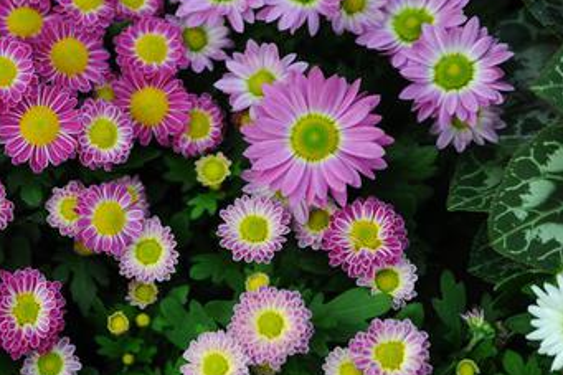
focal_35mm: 122
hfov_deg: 16.5
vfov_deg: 11.2
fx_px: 1907
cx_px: 38
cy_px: 167
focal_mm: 65
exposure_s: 1/320
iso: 200
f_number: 2.8
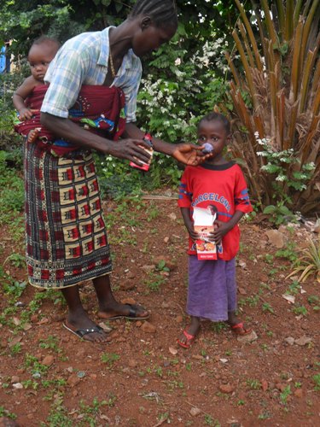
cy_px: 214
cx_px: 160
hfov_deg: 32.9
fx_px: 542
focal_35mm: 44
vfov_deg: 42.9
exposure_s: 1/45
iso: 120
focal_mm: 7.8
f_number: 4.5
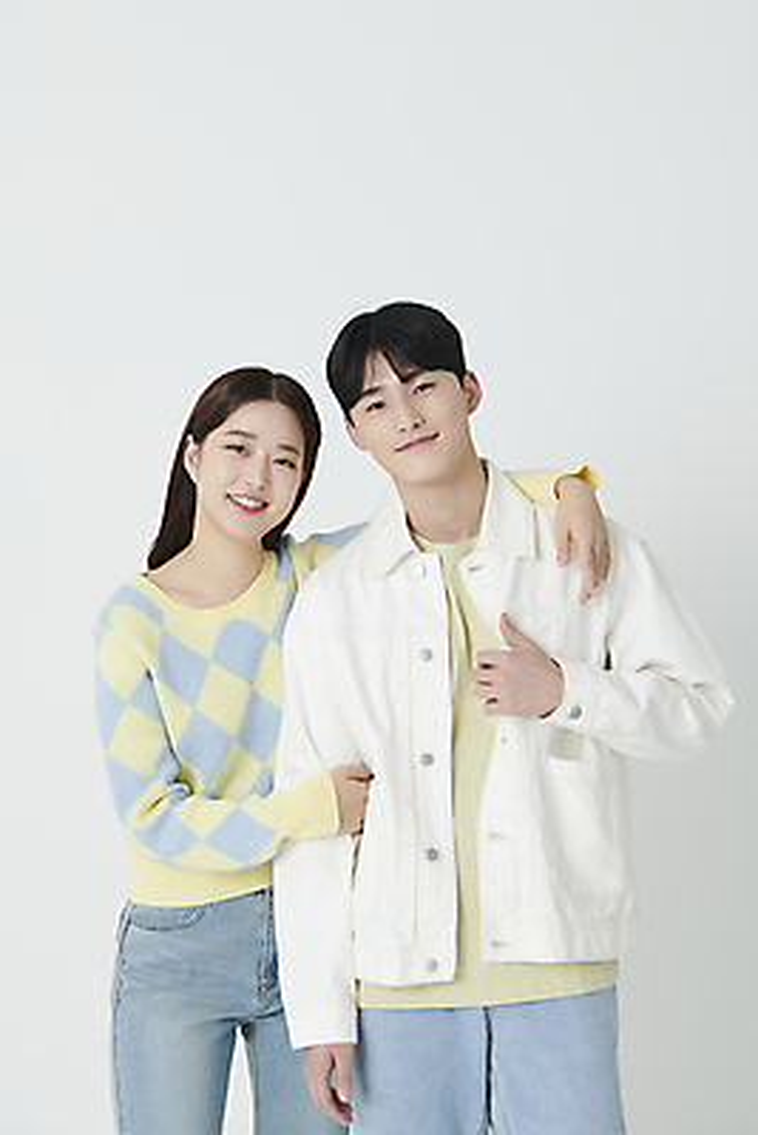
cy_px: 568
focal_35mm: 62
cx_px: 379
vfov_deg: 32.4
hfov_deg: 21.9
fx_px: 1956
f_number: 11
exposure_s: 1/125
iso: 80
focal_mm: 62
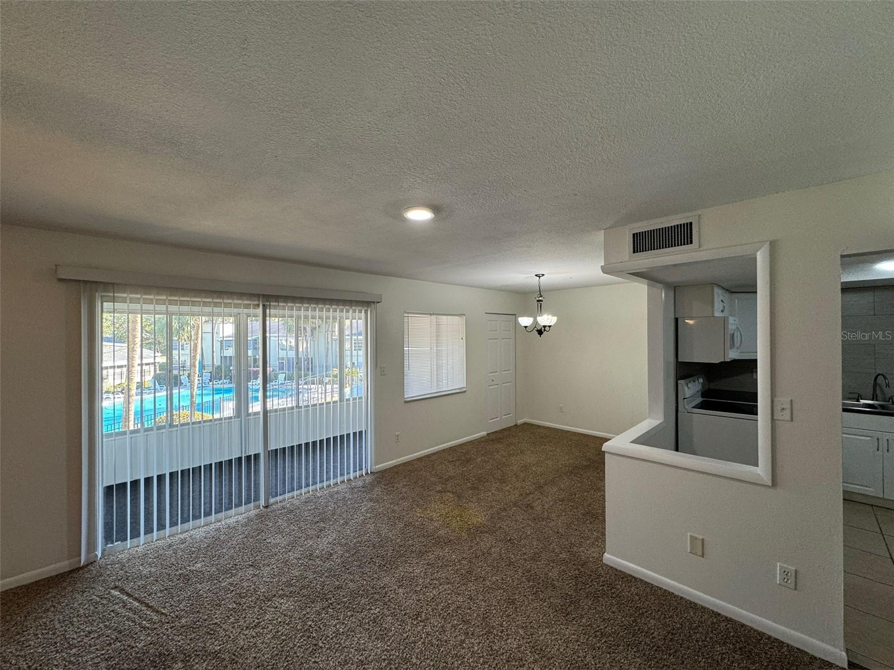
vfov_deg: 85.7
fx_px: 362
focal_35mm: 14
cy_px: 335
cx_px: 447
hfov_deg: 102.1
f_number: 2.2
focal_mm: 2.22
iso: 125
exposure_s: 1/120
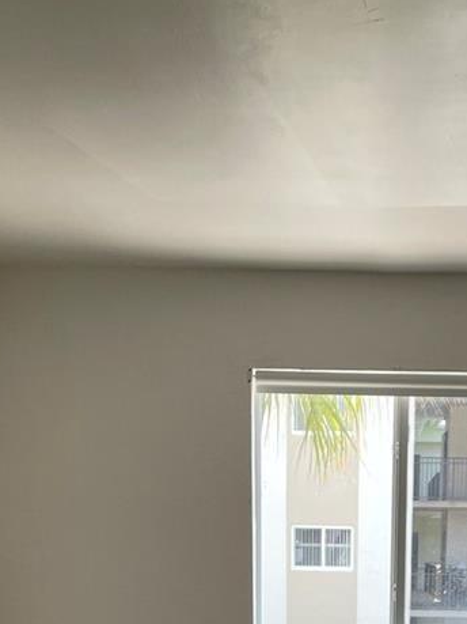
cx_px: 360
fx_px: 1224
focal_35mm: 68
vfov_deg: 25.1
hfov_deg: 21.4
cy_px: 790
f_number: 1.6
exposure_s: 1/121
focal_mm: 4.2
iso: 50
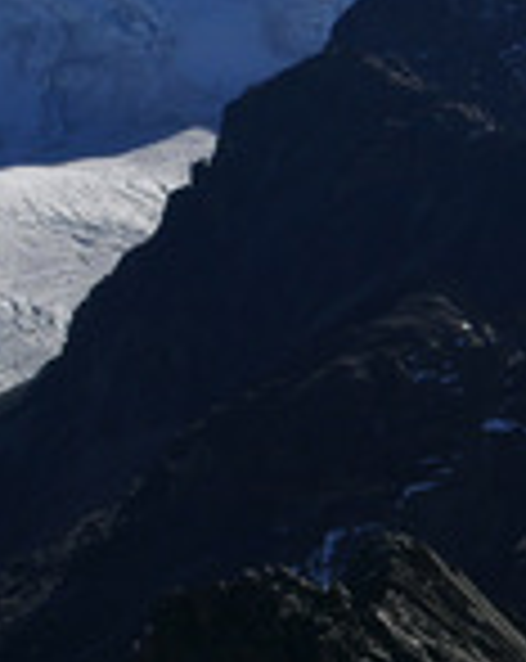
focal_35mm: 160
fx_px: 3123
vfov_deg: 12.0
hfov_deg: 9.3
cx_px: -355
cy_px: 162
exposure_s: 1/1600
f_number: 5.6
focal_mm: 22.7
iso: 200
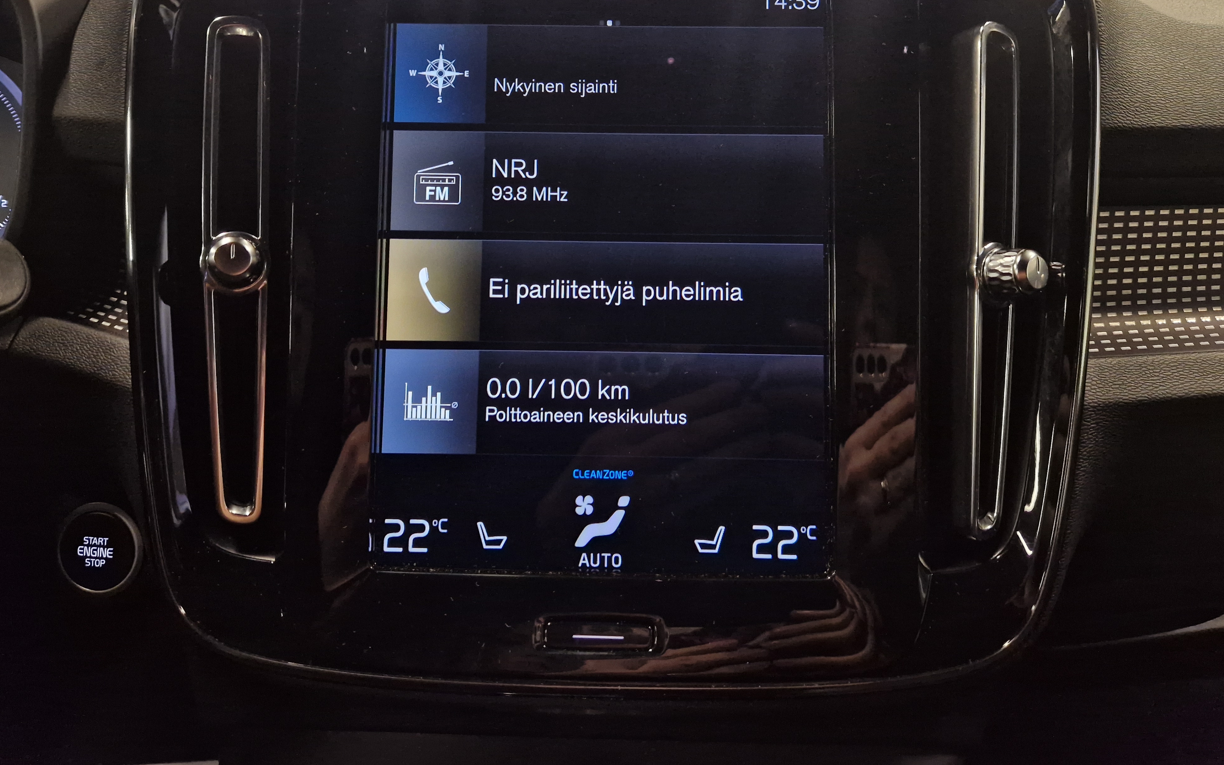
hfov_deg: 72.5
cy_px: 299
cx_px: 616
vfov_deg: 48.9
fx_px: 834
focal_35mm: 25
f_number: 1.8
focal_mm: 5.4
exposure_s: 1/100
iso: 500
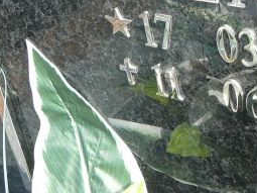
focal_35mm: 88
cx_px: 205
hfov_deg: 22.0
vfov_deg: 16.4
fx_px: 653
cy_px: -1
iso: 80
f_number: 2.8
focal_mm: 5.2
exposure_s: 1/160
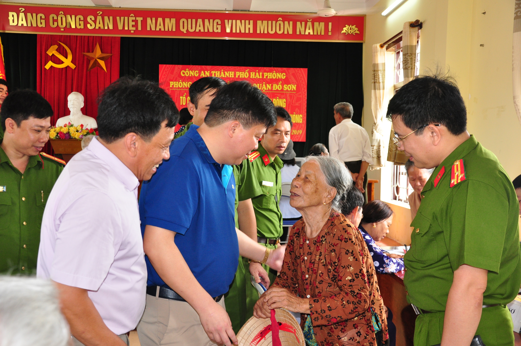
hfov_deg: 49.6
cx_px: 260
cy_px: 173
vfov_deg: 34.1
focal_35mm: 39
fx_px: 564
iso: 800
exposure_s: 1/60
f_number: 4
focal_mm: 26
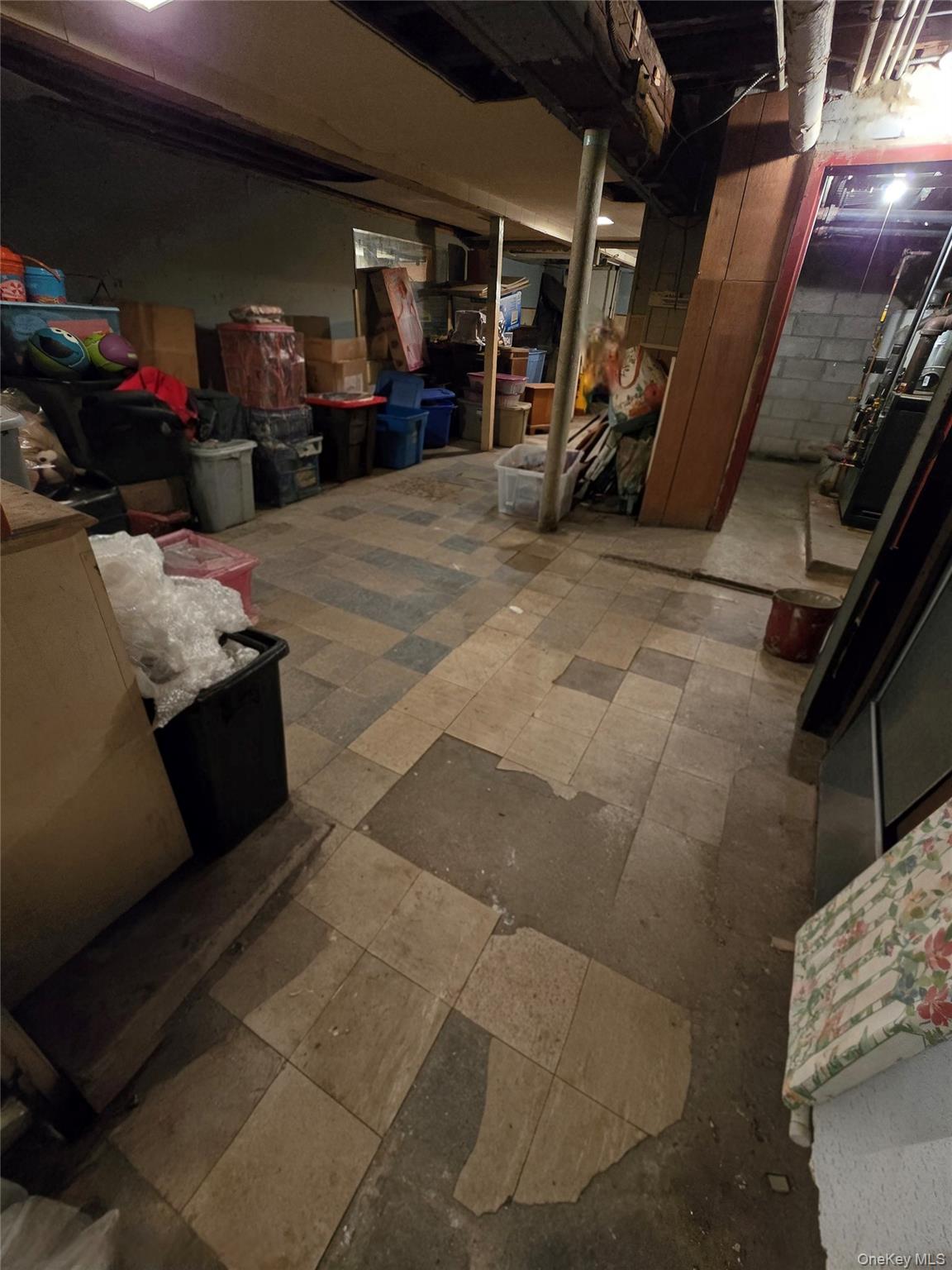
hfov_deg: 89.9
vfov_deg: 106.2
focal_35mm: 13
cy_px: 635
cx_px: 476
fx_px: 477
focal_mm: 2.2
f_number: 2.2
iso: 1250
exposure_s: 1/30
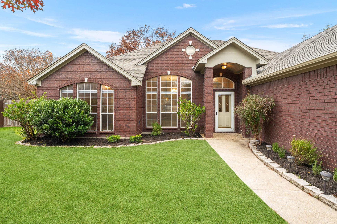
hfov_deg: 86.9
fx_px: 178
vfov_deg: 64.5
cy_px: 106
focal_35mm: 19
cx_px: 169
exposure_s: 1/8
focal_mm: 18
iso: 400
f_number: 8
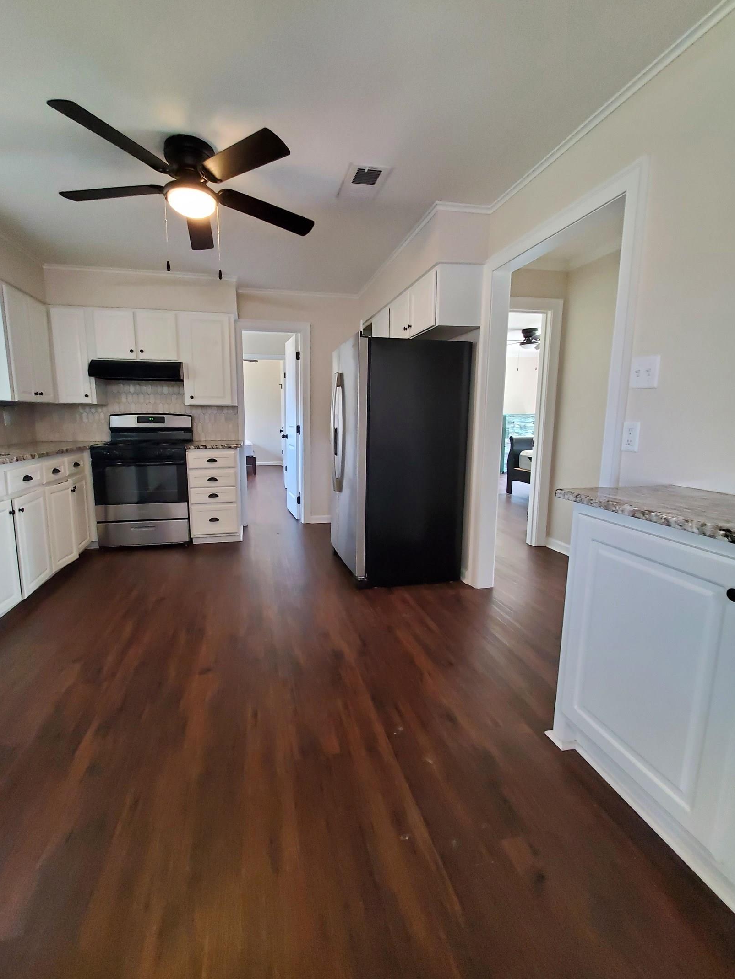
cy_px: 489
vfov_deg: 102.1
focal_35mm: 14
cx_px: 343
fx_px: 396
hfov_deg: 85.6
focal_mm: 1.8
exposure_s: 1/30
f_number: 2.2
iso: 640
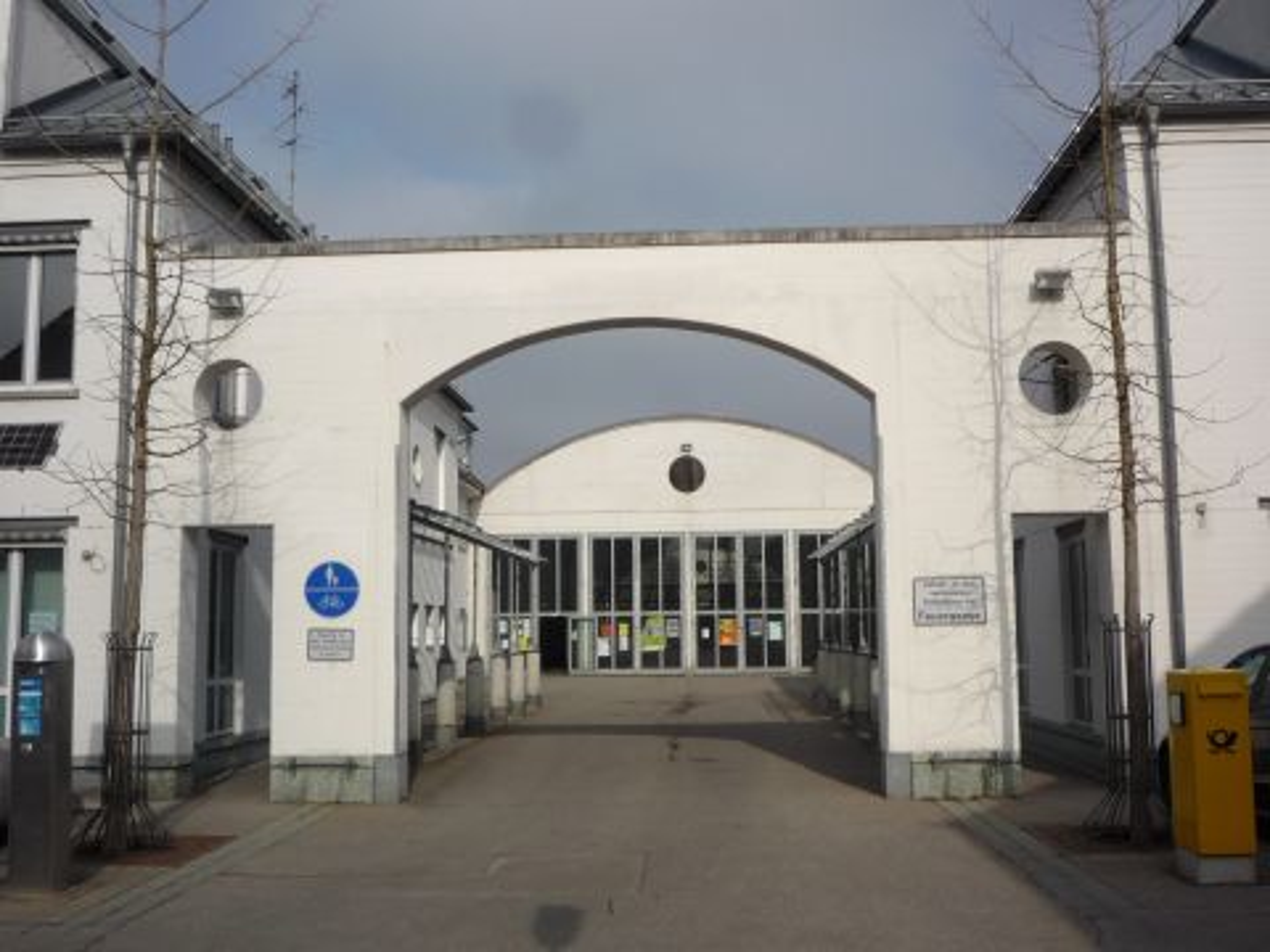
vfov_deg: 38.7
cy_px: 476
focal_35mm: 37
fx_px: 1357
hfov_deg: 50.1
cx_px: 635
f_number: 5.6
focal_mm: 5.2
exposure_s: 1/800
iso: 100
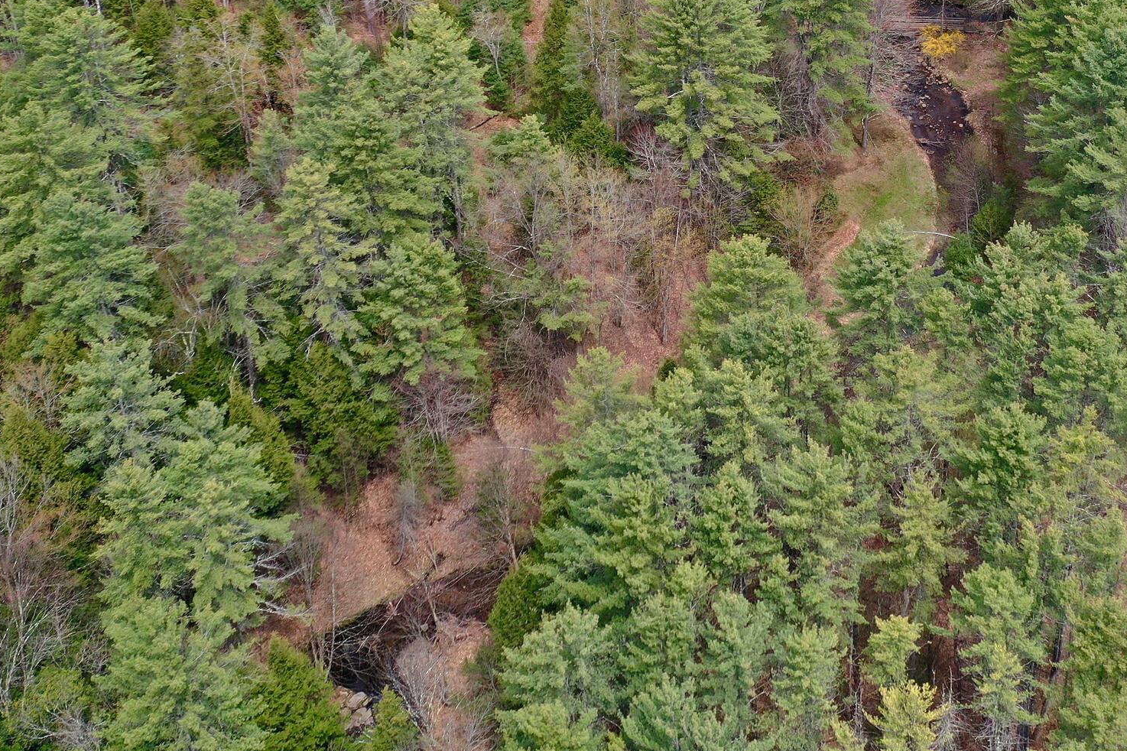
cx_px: 773
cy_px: -2
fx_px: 1784
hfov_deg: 34.7
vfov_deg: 22.8
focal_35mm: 57
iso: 100
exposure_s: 1/50
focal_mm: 10.26
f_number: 3.5
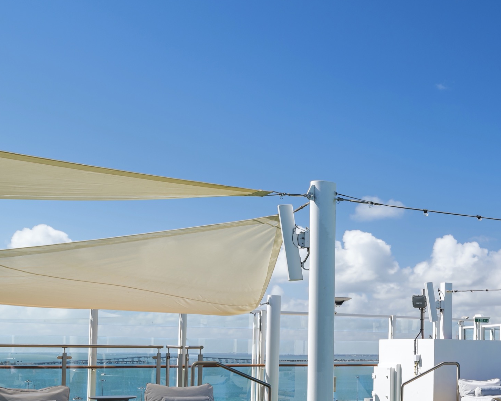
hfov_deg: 30.2
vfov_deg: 28.4
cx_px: 626
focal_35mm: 51
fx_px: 756
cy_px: 369
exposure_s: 1/40
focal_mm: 23.8
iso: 100
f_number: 14
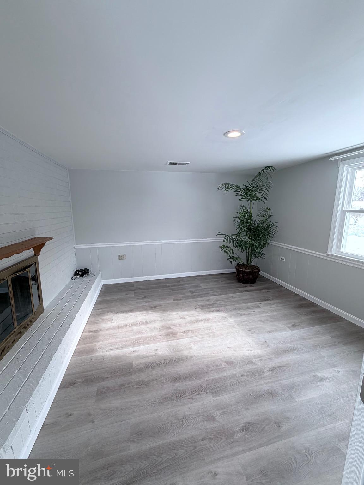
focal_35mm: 14
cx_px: 182
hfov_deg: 85.7
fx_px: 196
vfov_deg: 102.1
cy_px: 242
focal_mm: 2.22
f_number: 2.2
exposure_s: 1/120
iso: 100
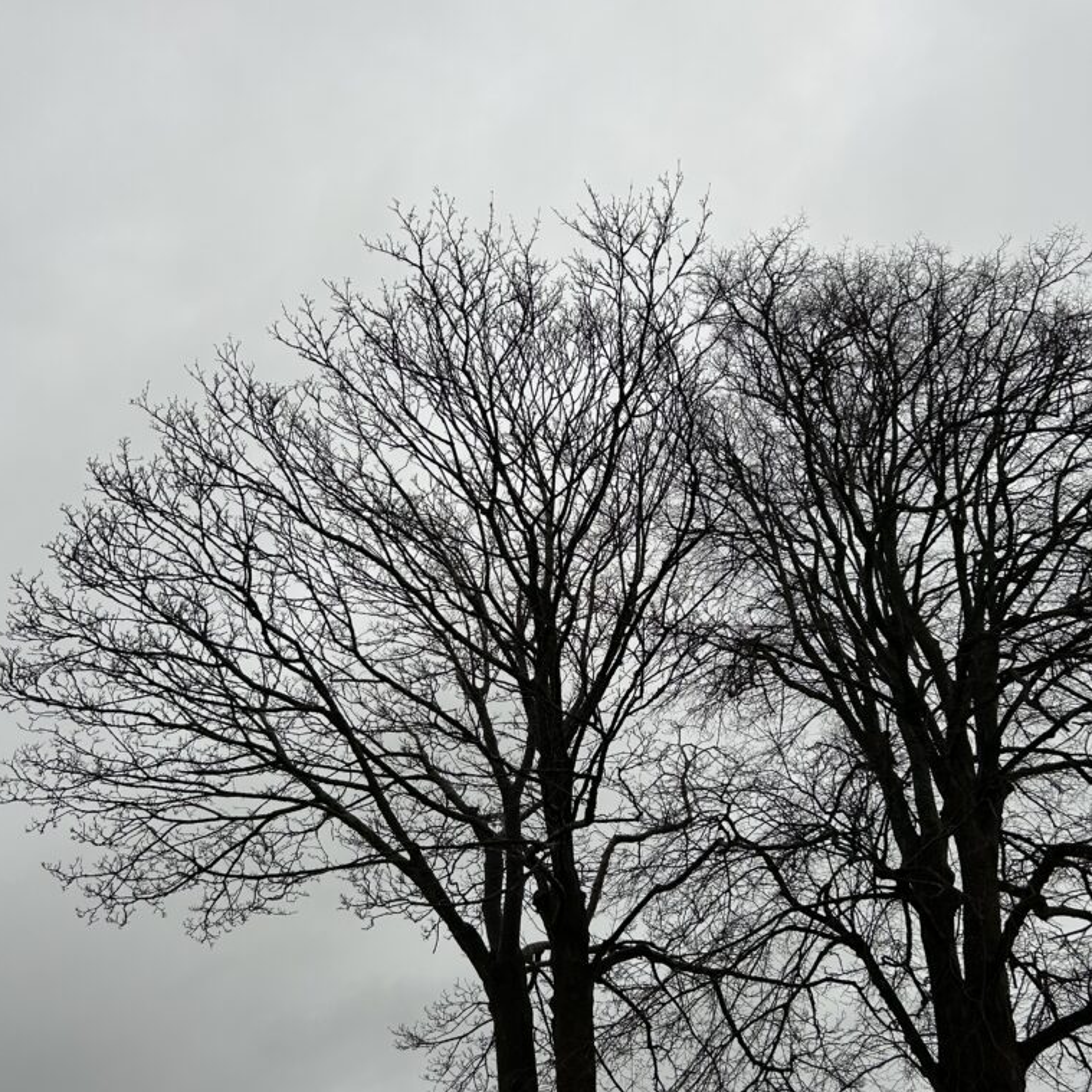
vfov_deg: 52.5
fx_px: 1106
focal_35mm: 31
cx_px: 545
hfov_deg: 52.5
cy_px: 586
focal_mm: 5.7
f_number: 1.5
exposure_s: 1/611
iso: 50
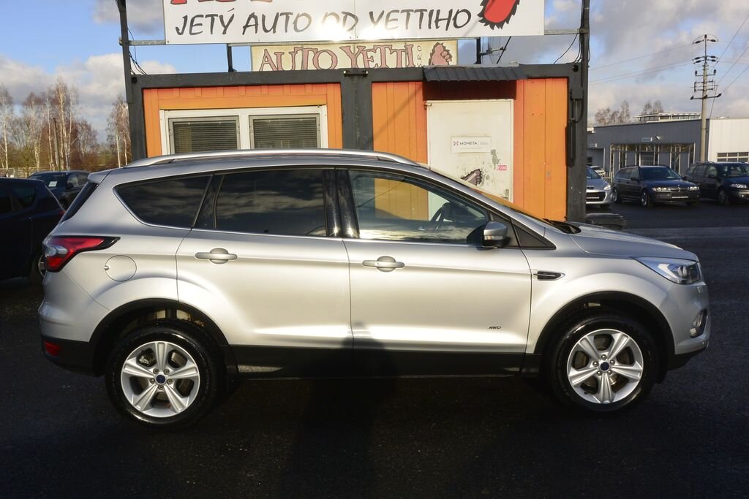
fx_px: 645
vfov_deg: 42.3
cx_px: 374
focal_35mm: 31
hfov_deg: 60.3
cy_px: 250
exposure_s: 1/250
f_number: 11
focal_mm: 11.8
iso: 160
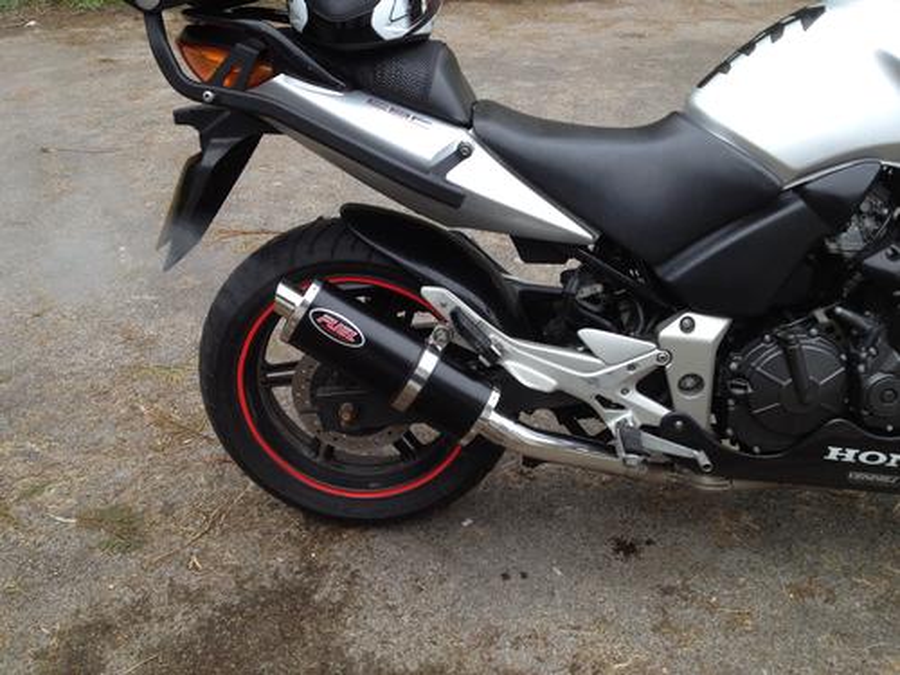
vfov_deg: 40.7
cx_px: 450
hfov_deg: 52.6
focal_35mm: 35
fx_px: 910
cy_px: 338
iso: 80
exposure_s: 1/120
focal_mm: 4.28
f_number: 2.4
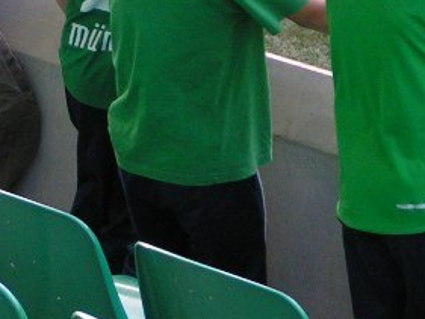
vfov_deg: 4.6
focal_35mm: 324
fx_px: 3980
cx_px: 225
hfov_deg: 6.1
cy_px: -68
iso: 125
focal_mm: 17.4
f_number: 3.5
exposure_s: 1/125
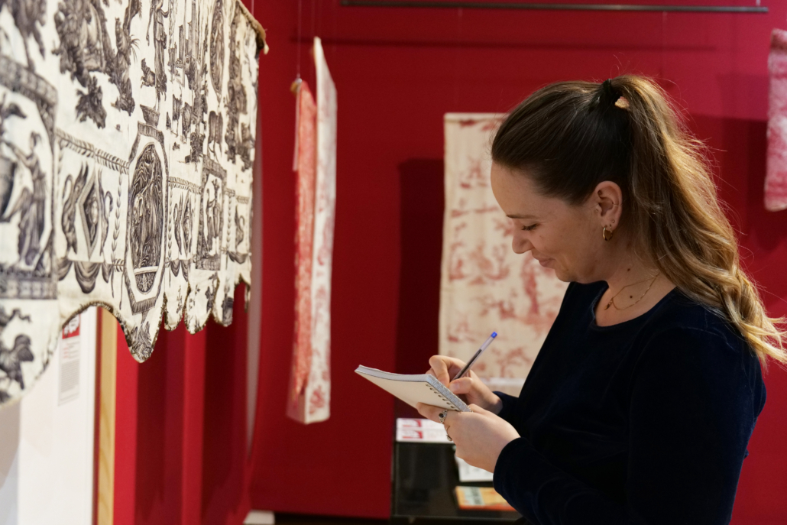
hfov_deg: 41.1
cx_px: 394
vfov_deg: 28.1
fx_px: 1049
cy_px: 262
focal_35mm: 48
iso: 6400
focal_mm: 48
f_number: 5.2
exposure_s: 1/60
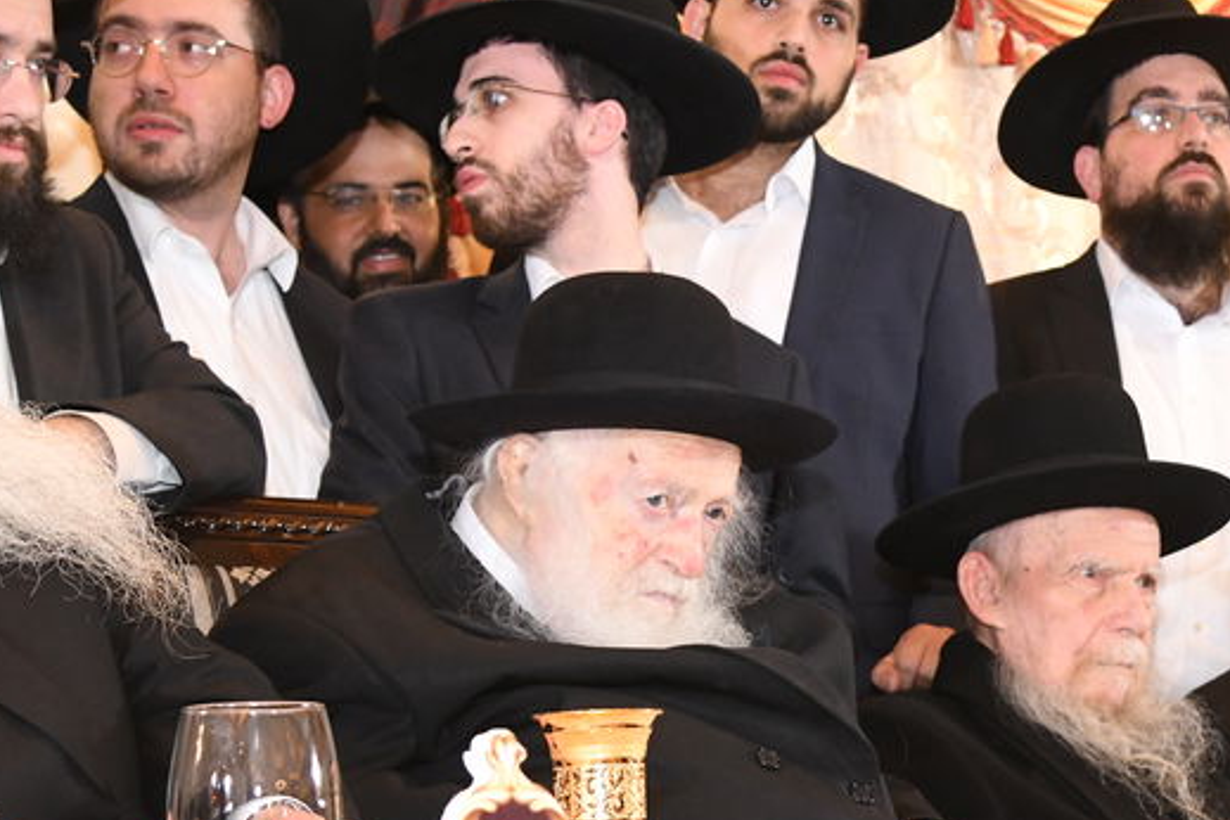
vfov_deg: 12.7
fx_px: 3690
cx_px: 884
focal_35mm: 108
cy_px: 444
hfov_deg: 18.8
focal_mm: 40
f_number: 5.6
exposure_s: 1/125
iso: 2500
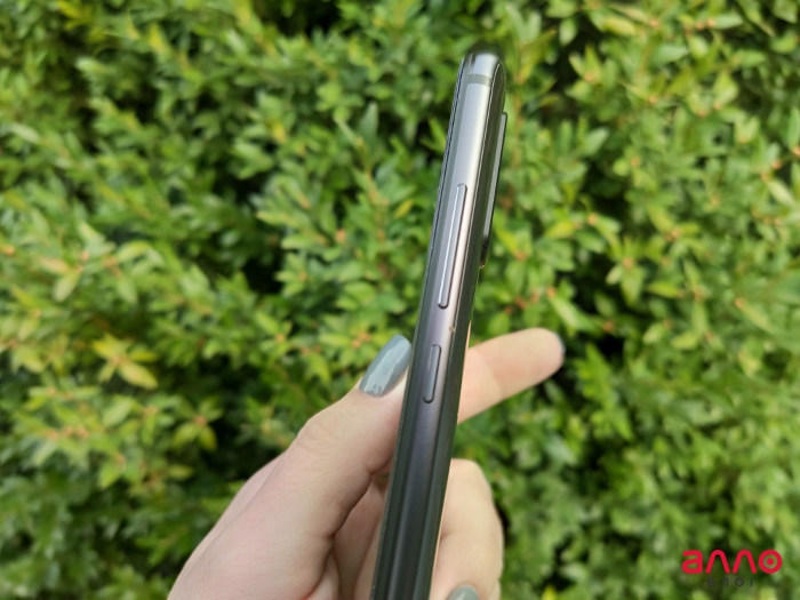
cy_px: 300
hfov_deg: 65.3
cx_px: 400
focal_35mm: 27
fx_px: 624
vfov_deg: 51.4
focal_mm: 4.75
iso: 289
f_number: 1.75
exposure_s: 1/120
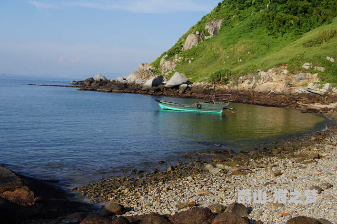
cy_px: 112
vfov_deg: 29.8
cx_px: 168
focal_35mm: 45
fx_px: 421
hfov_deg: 43.7
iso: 200
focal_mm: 30
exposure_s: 1/250
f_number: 13
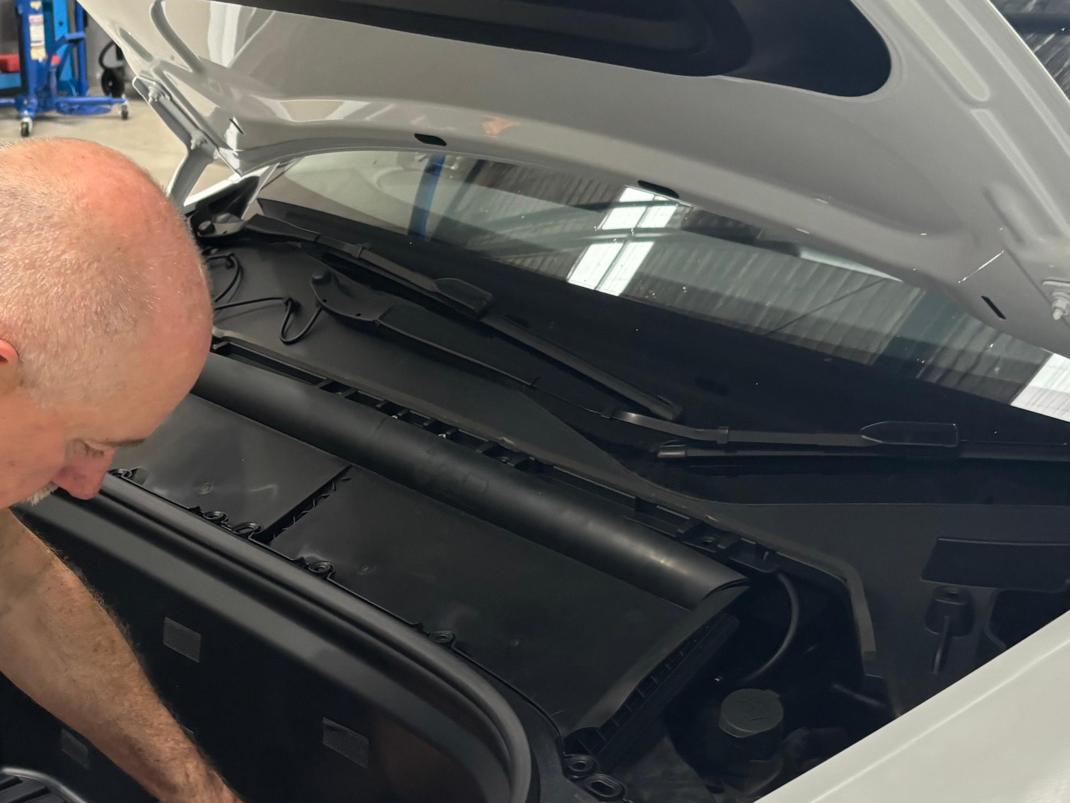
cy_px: 494
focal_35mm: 53
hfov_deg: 35.8
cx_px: 367
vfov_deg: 27.4
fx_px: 1638
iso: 125
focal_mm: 5.96
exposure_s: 1/99
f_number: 1.6
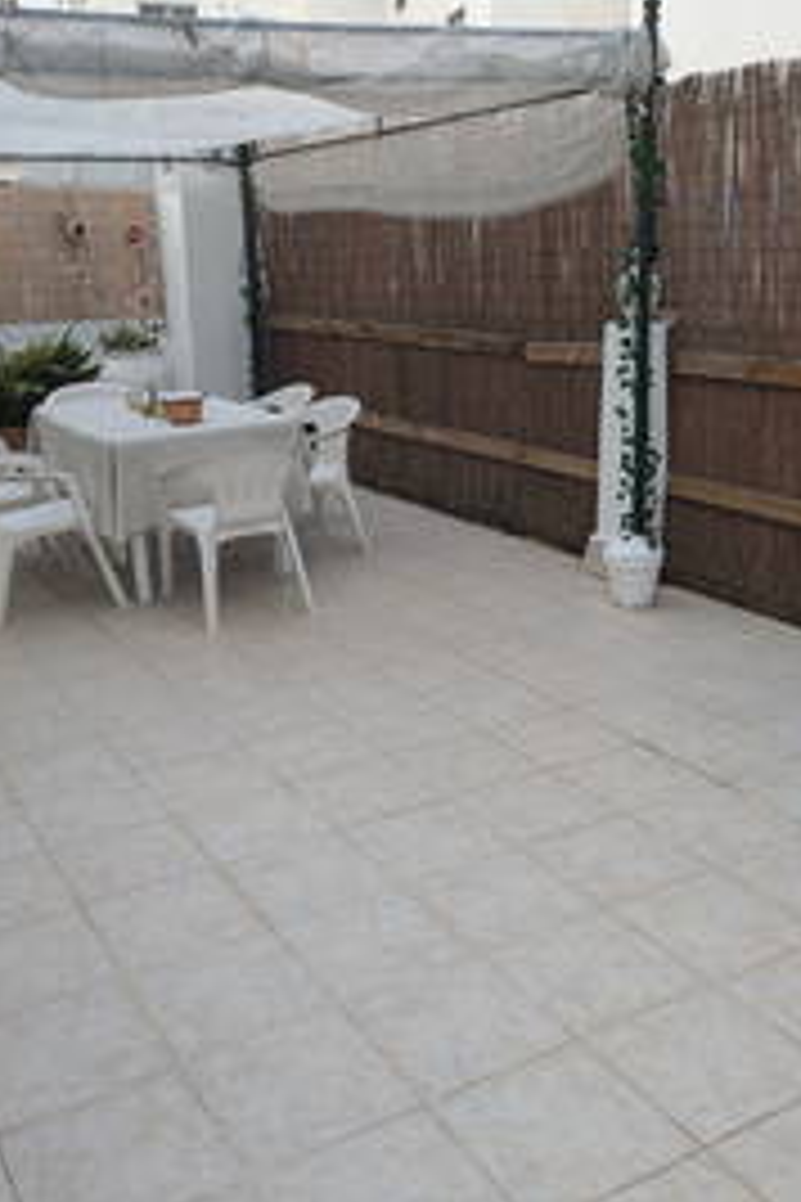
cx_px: 400
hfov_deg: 37.9
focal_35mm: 35
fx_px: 1168
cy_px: 603
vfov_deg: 54.4
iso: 52
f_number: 1.89
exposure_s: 1/592
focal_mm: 5.43
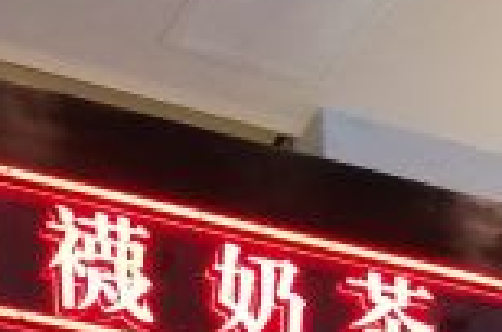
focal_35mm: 128
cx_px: 315
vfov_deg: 8.4
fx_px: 1781
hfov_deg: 16.0
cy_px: 1090
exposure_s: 1/50
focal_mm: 3.95
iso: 250
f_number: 7.1
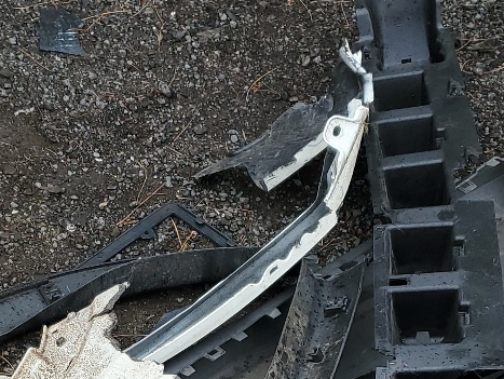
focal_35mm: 89
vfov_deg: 15.8
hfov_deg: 21.8
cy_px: 493
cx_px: 127
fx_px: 1297
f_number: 1.5
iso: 50
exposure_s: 1/286
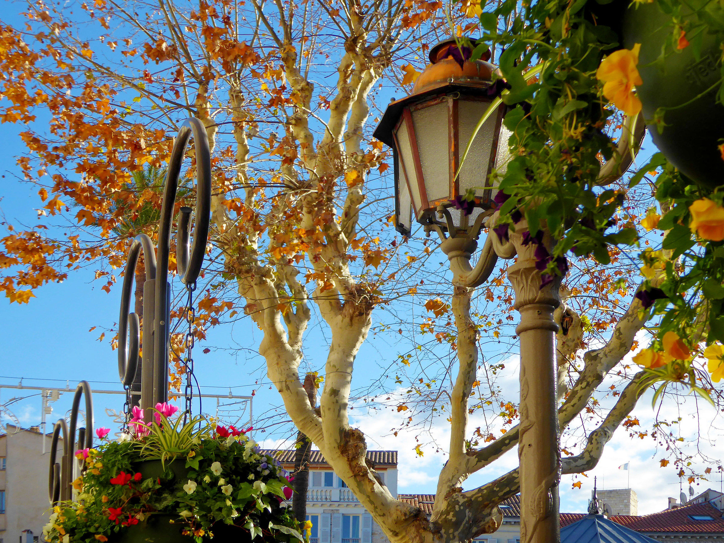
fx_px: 1276
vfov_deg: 24.0
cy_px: 272
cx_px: 362
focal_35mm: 61
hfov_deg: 31.7
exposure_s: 1/400
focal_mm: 10.9
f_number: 4.3
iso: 80
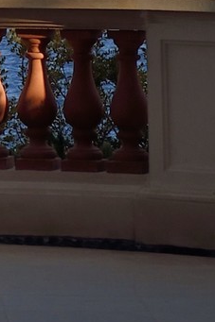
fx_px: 3793
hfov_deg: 3.2
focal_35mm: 423
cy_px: -660
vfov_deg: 4.7
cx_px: -260
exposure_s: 1/320
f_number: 13
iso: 250
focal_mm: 60
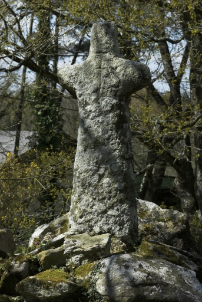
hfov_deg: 13.1
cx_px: 101
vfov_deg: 19.4
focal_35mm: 105
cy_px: 151
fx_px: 881
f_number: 11
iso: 100
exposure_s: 1/125
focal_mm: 70
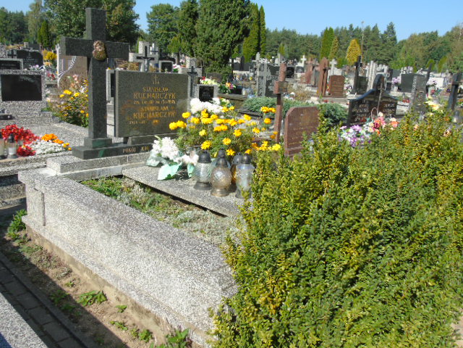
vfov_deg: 48.2
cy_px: 174
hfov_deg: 61.7
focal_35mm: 29
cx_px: 232
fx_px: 388
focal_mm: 5.2
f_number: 3.6
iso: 80
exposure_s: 1/640
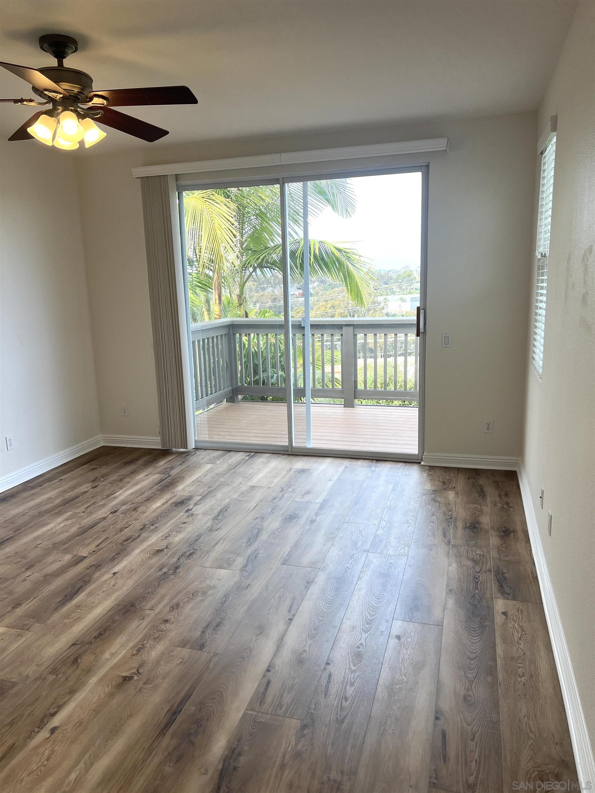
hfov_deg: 53.1
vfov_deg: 67.3
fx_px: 596
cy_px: 396
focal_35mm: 26
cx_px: 298
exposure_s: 1/280
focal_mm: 5.7
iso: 40
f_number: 1.5
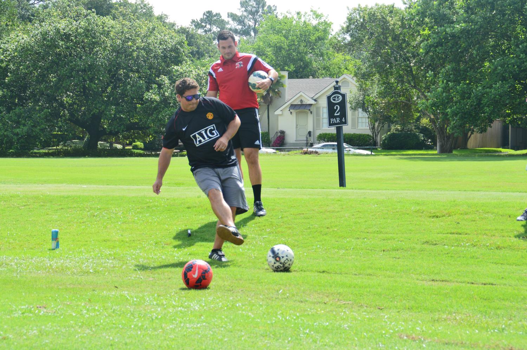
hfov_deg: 17.1
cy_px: 175
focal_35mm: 120
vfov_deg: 11.4
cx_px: 264
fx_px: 1755
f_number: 11
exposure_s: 1/400
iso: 400
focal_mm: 80
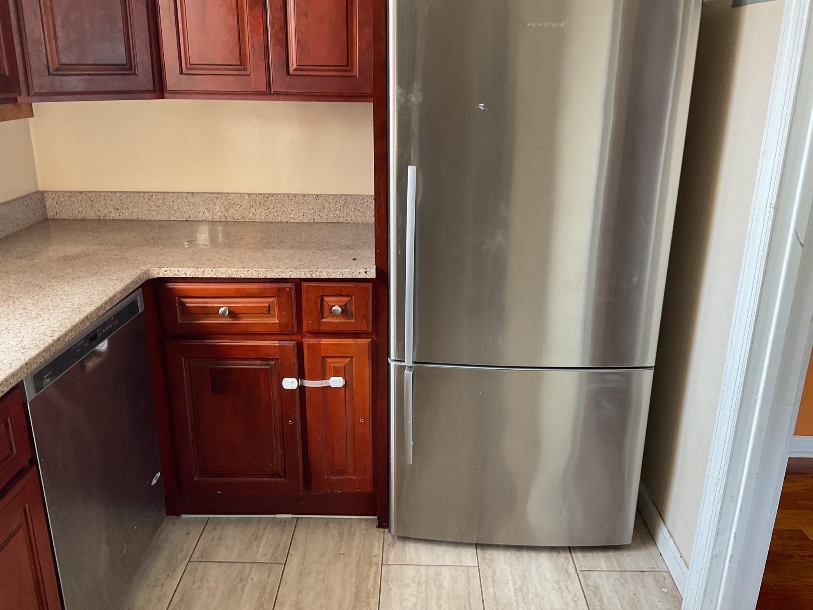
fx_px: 705
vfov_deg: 46.8
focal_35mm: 30
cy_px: 306
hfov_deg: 60.0
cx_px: 402
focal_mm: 3
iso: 100
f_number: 1.8
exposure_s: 1/60
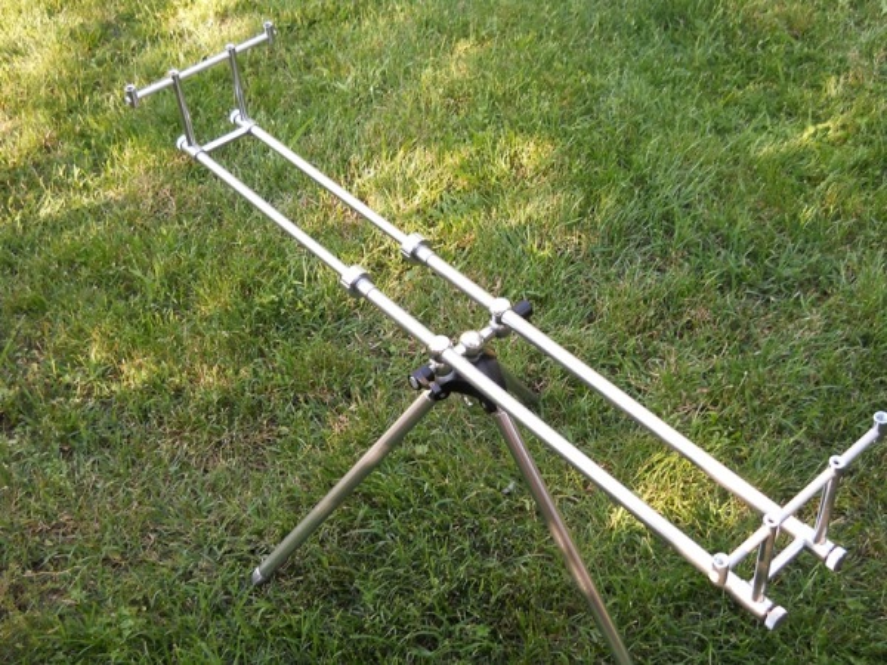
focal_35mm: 48
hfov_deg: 39.7
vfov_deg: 30.3
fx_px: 1230
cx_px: 444
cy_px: 332
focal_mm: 7.88
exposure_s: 1/60
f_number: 3.3
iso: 80
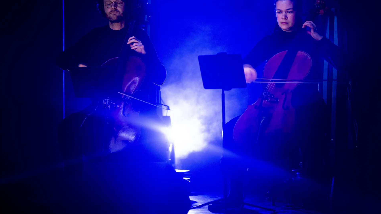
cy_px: 92
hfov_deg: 15.1
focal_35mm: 142
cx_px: 190
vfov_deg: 8.5
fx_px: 1435
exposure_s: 1/20
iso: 1600
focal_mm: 135
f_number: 1.8
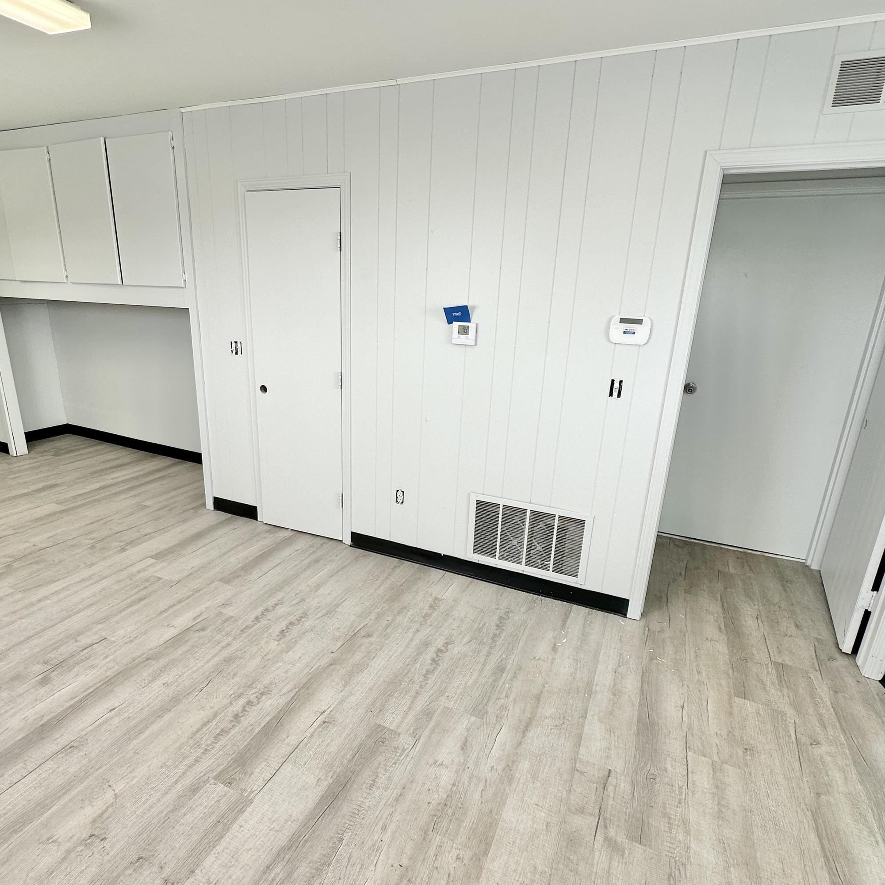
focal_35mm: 19
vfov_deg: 77.7
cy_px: 456
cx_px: 405
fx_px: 550
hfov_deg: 77.5
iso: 40
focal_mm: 2.22
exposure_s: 1/147
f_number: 2.2
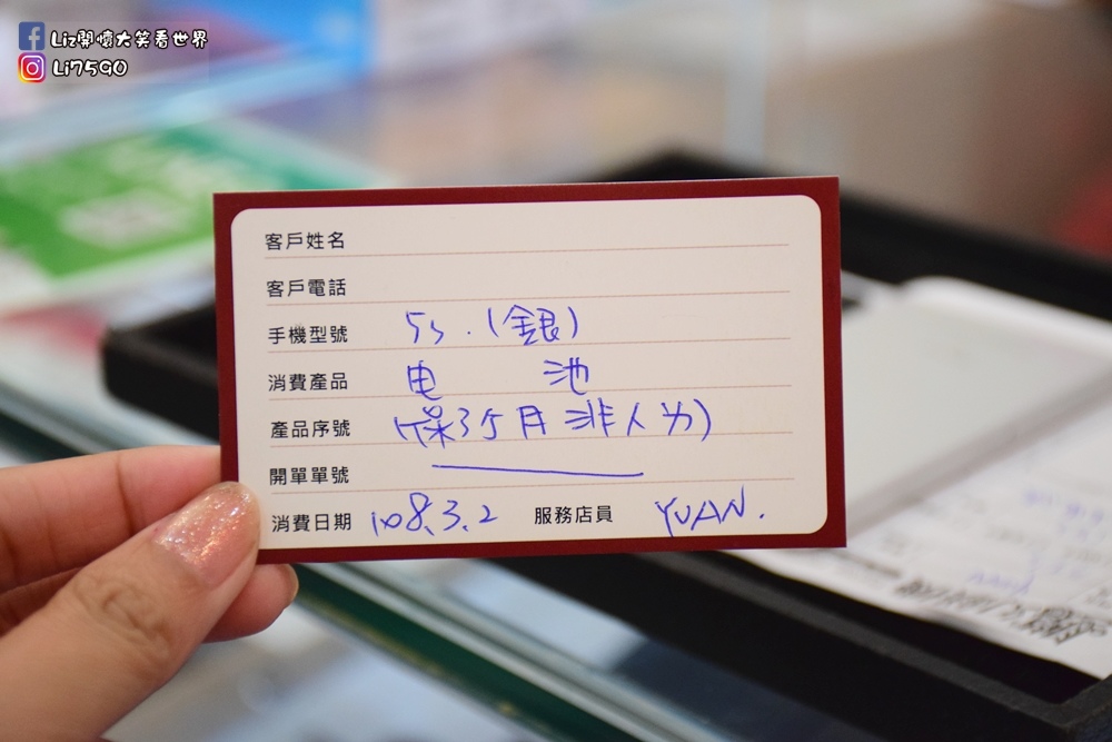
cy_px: 371
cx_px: 556
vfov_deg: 15.2
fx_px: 2780
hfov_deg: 22.6
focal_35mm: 90
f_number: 5
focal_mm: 60
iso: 3200
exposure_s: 1/400
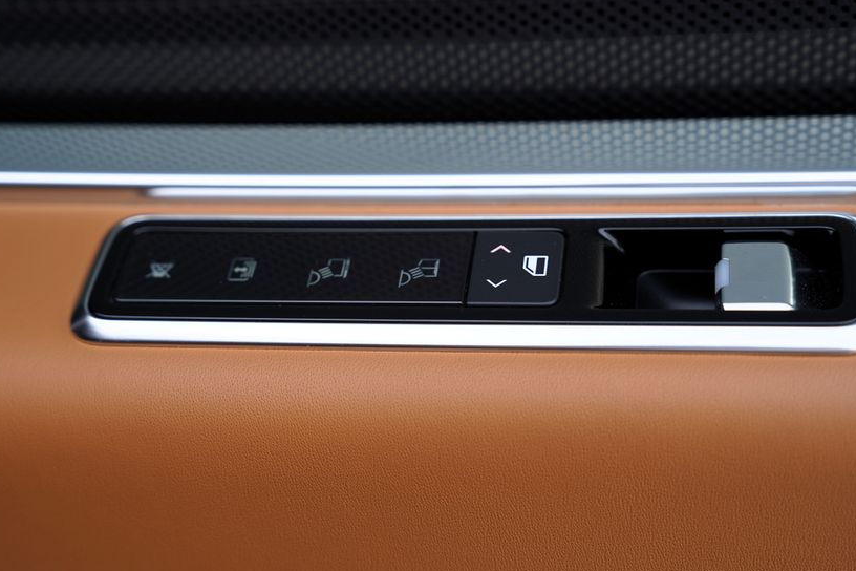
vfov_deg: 19.7
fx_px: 1641
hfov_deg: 29.2
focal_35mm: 69
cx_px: 406
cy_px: 281
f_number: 4
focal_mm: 55
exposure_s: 1/160
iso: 100
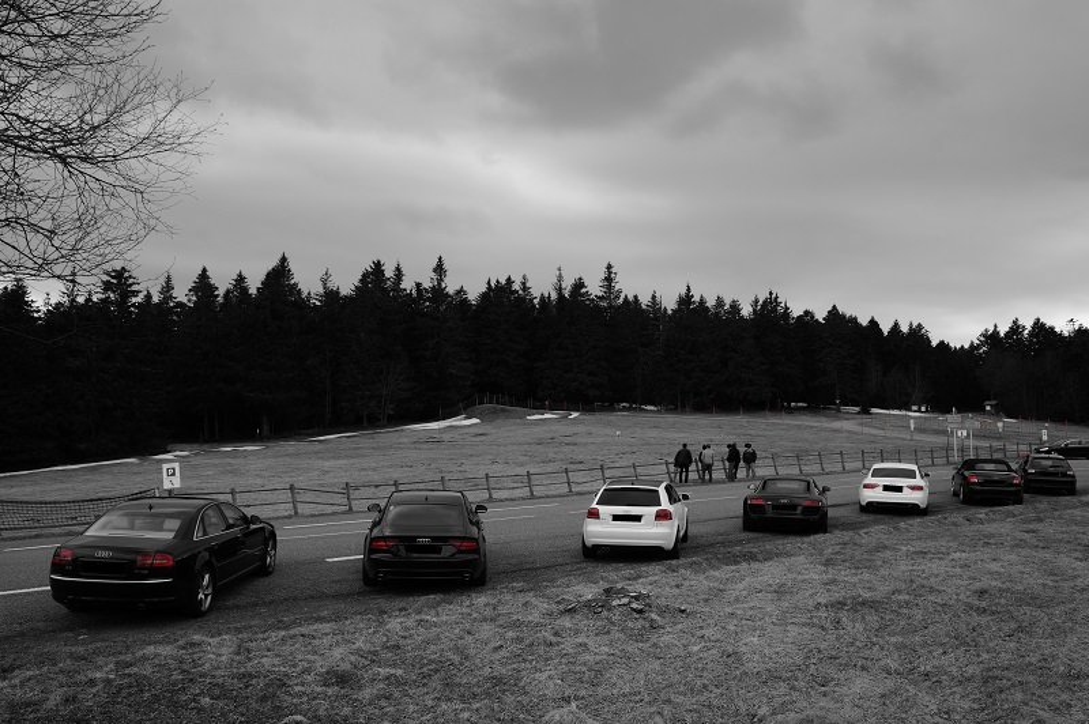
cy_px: 362
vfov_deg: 43.5
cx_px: 544
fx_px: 907
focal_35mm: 30
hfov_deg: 62.0
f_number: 11
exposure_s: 1/60
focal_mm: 20
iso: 100
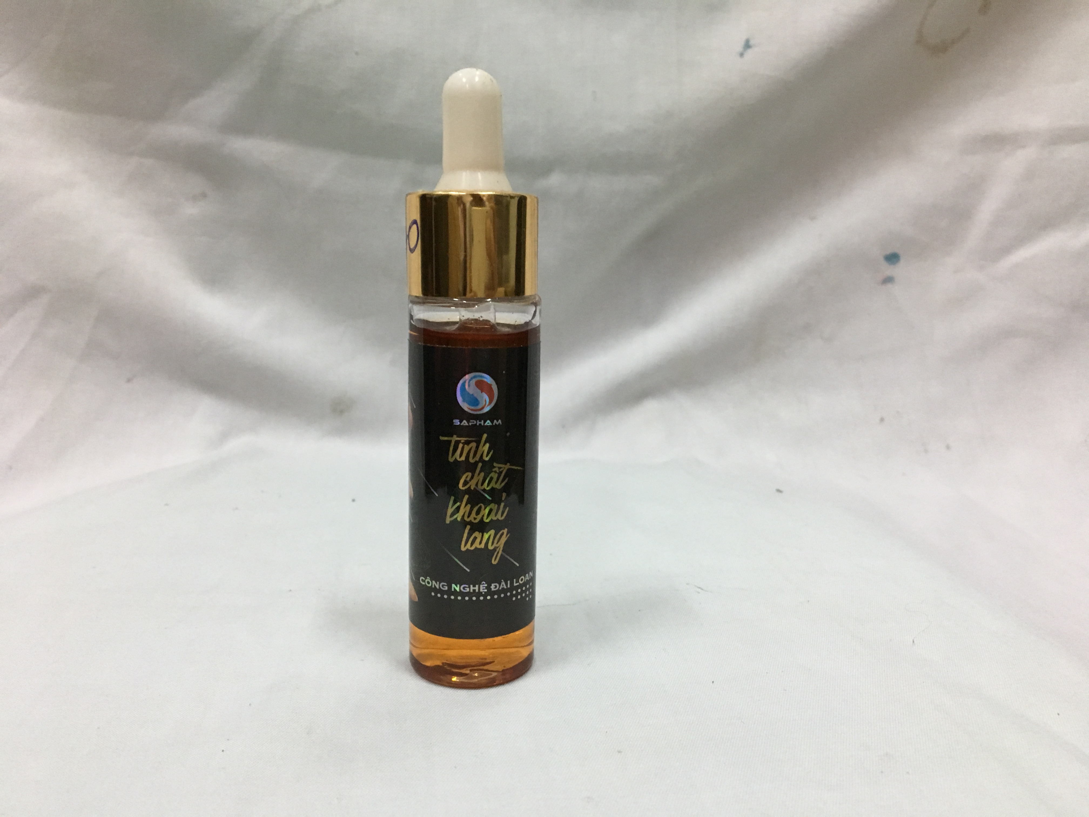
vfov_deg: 48.2
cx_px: 544
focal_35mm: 29
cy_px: 408
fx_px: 912
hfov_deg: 61.7
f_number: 2.2
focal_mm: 4.15
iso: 200
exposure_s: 1/33
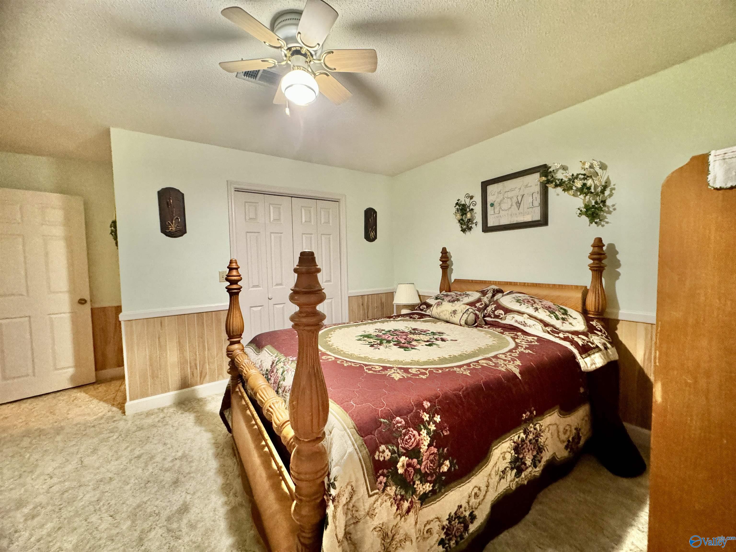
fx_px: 298
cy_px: 276
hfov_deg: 102.1
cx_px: 368
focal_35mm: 14
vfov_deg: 85.7
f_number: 2.2
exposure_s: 1/60
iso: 1000
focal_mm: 2.22
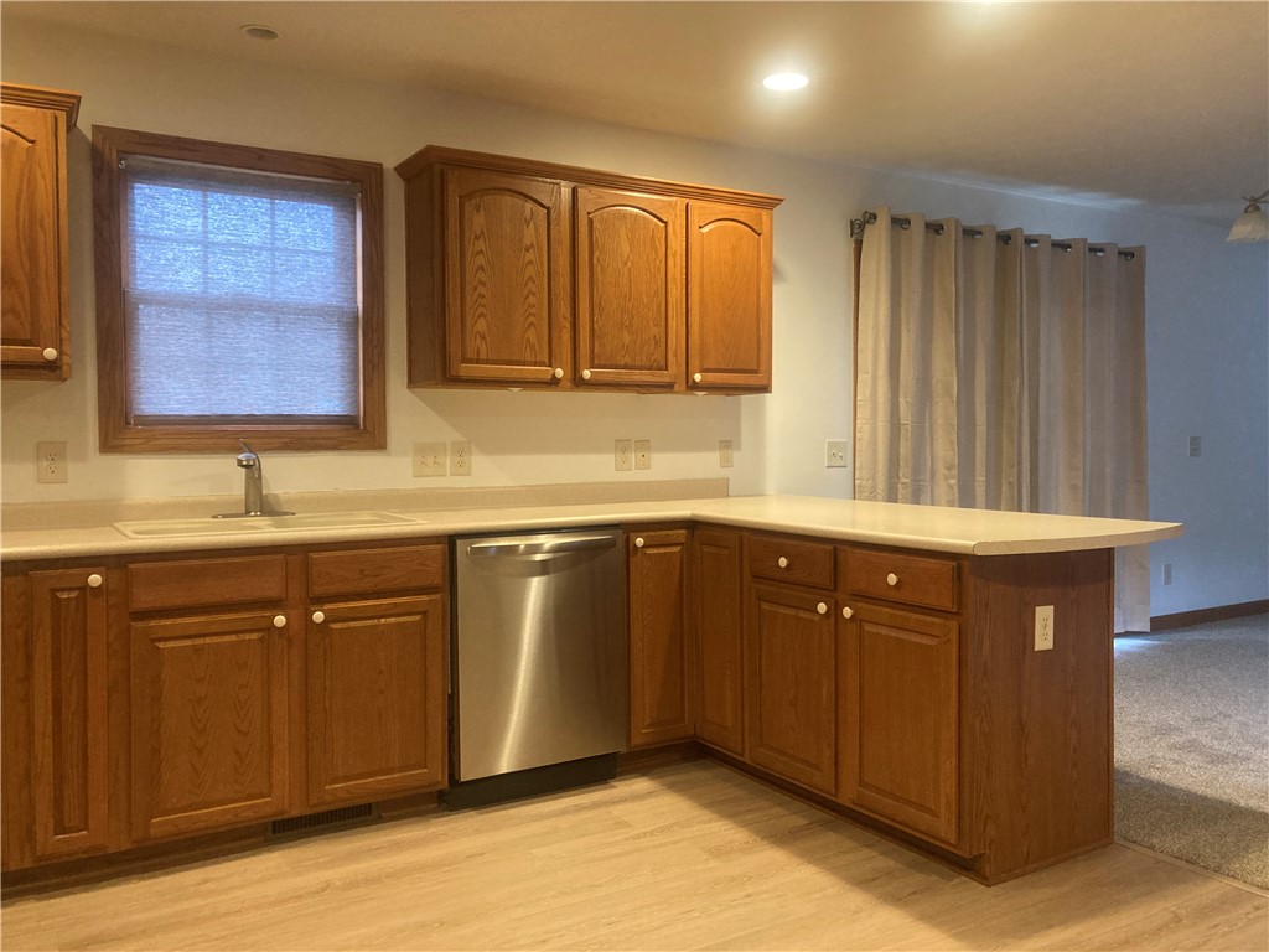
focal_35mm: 28
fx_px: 1026
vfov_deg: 49.7
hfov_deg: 63.4
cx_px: 634
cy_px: 476
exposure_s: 1/40
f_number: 1.8
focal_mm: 3.99
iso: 320
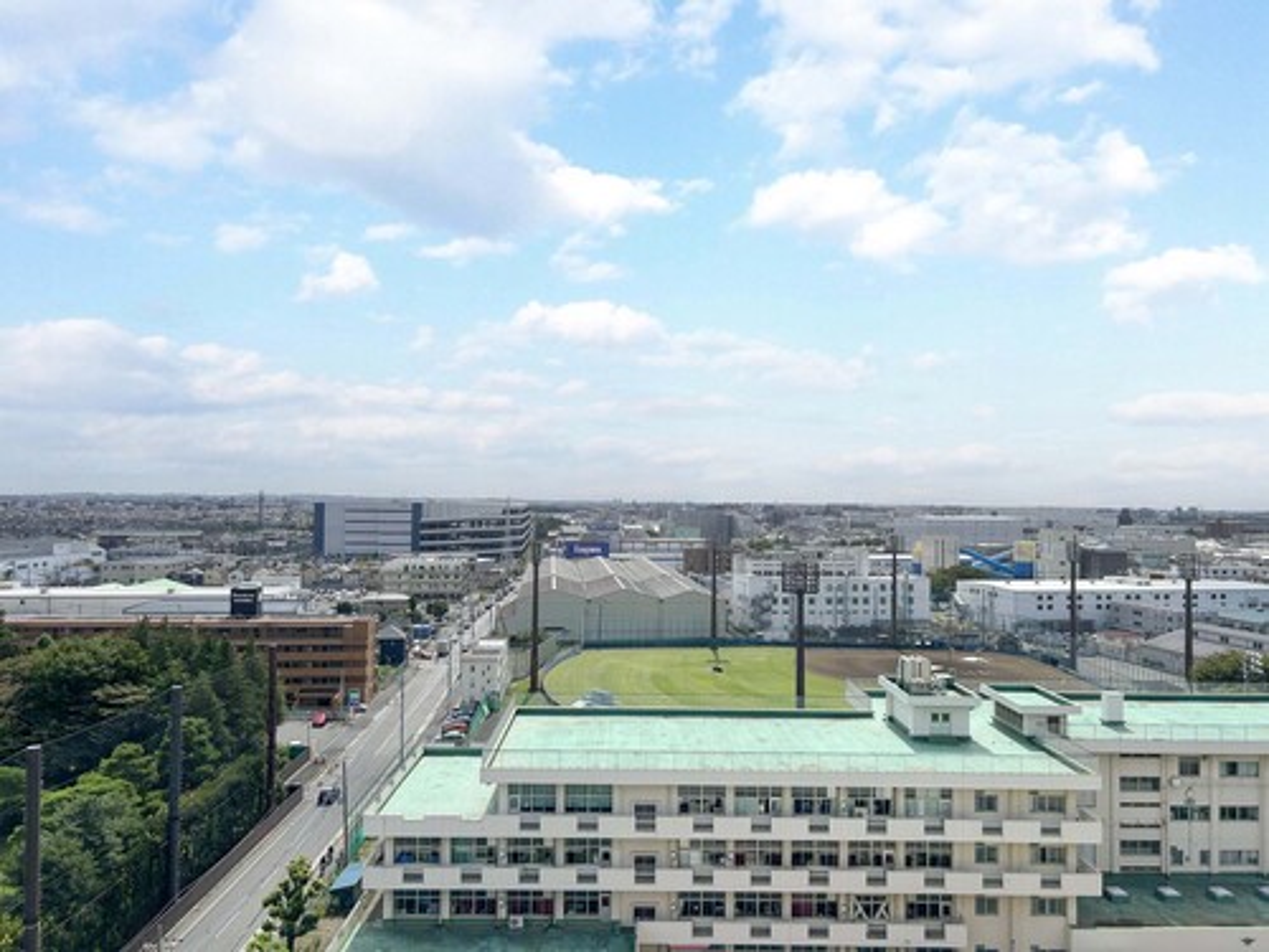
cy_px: 476
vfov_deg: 53.1
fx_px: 953
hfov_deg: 67.3
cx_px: 634
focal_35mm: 26
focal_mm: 5.7
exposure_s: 1/14300
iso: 50
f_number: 1.5
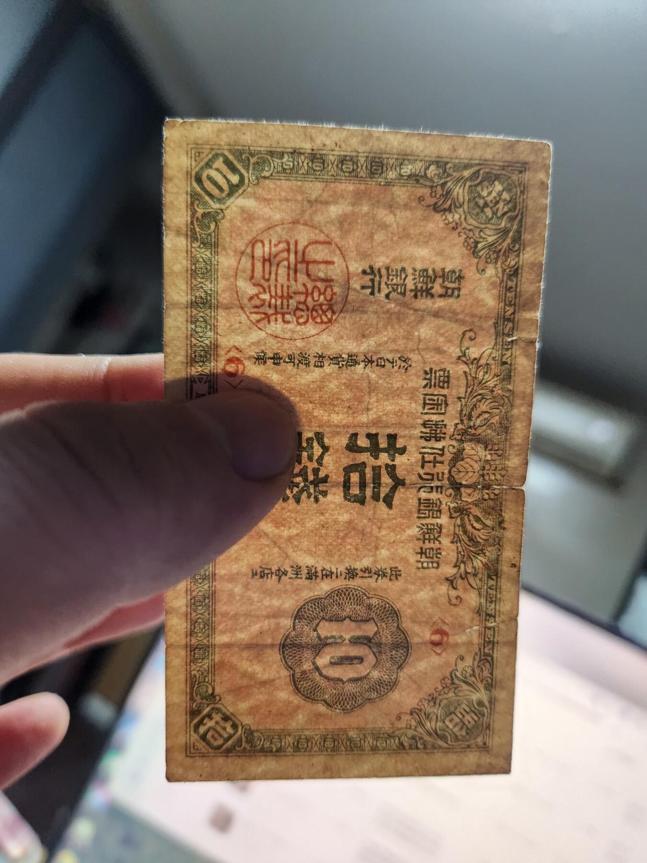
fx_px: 573
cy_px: 432
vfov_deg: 73.9
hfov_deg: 58.9
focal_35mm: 23
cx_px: 324
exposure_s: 1/100
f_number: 1.8
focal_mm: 5.4
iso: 1000
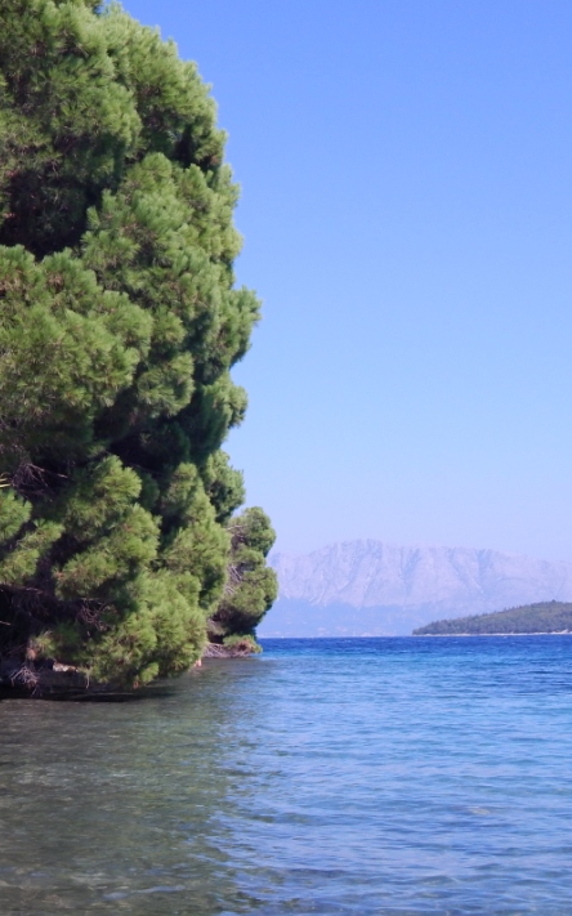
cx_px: 344
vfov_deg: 35.1
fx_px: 1448
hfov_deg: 22.3
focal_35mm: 58
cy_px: 487
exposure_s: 1/1250
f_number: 3.4
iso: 125
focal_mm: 6.8
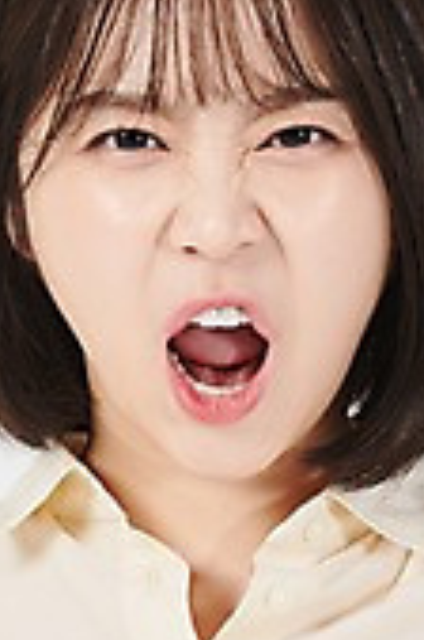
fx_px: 8213
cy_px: 360
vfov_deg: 4.5
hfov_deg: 3.0
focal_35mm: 463
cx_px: 218
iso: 100
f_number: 13
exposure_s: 1/125
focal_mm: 195
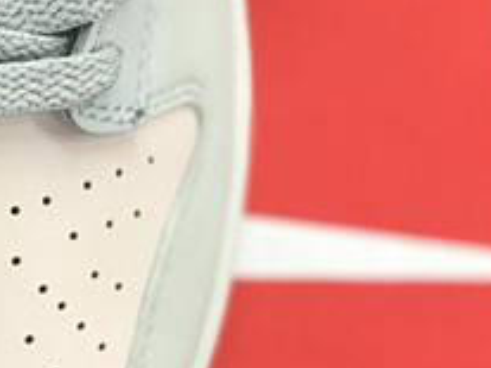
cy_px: 177
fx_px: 2892
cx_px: -351
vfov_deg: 7.3
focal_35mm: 204
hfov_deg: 9.3
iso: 125
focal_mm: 6.6
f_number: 2.8
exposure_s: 1/50
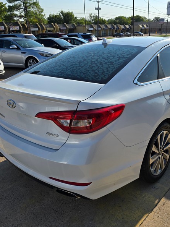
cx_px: 118
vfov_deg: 58.4
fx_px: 203
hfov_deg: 44.5
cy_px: 114
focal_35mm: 31
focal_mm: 6.3
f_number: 1.7
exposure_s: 1/885
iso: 12
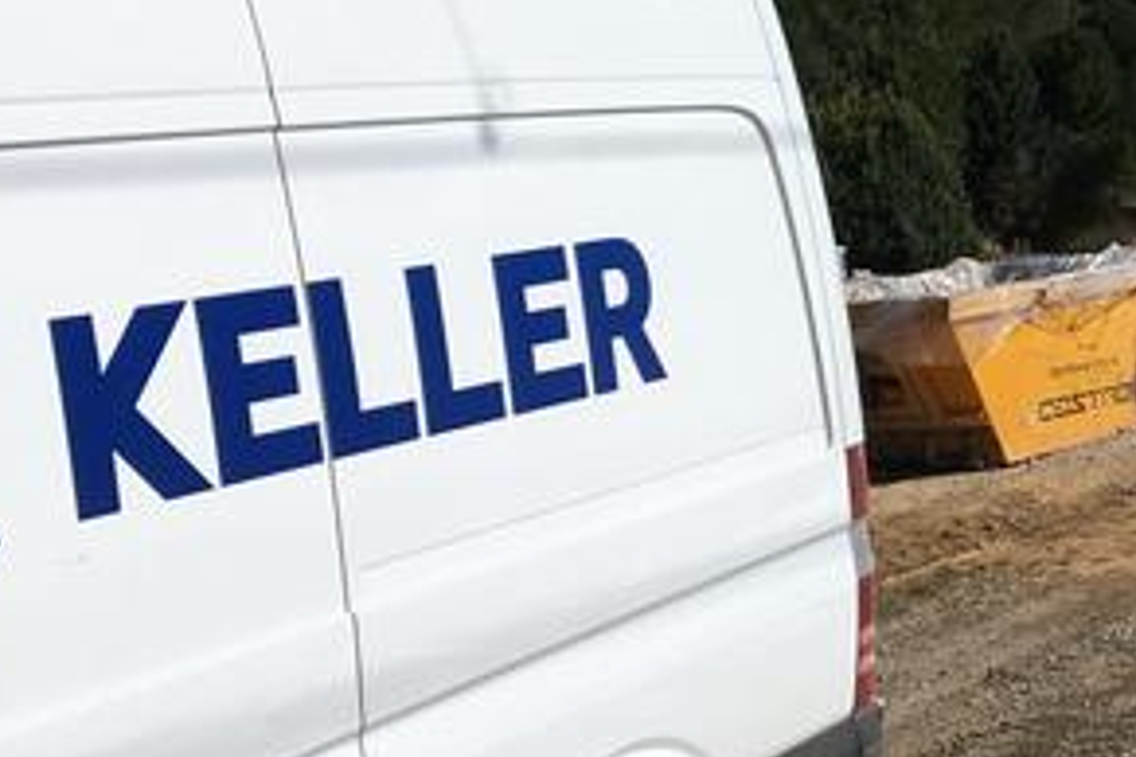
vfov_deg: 15.4
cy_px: 109
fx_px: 2777
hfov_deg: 21.2
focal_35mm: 88
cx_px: 1425
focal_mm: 4.15
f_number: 2.2
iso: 25
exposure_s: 1/5128
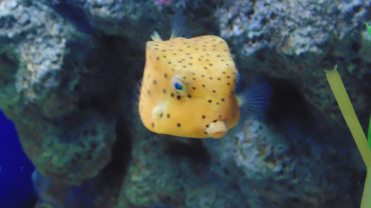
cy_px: 89
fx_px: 856
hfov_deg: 24.5
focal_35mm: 87
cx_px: 186
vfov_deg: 13.9
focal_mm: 14.1
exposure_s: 1/20
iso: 800
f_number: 4.3
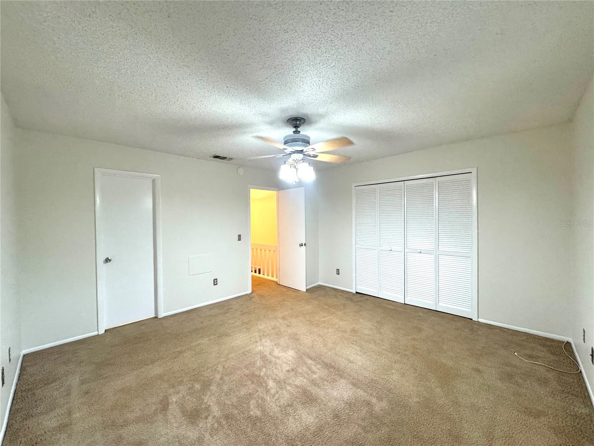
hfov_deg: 102.1
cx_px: 297
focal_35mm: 14
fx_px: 240
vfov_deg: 85.7
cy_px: 223
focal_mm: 2.22
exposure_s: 1/120
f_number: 2.2
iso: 250
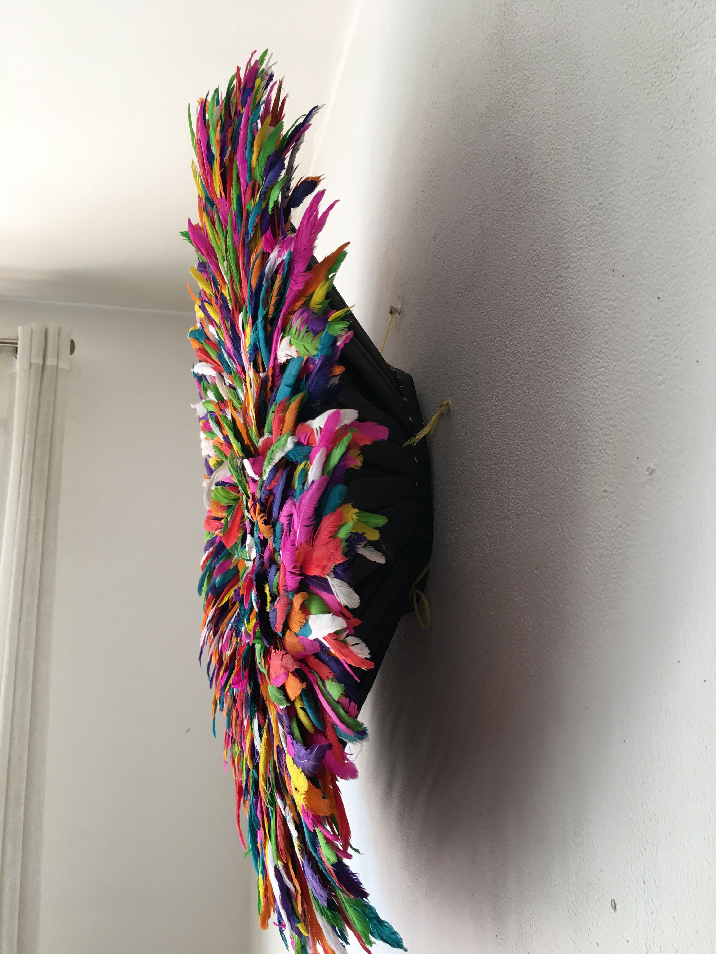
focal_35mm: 29
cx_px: 358
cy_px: 477
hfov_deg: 48.2
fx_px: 800
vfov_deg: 61.7
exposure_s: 1/33
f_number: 2.2
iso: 25
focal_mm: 4.15
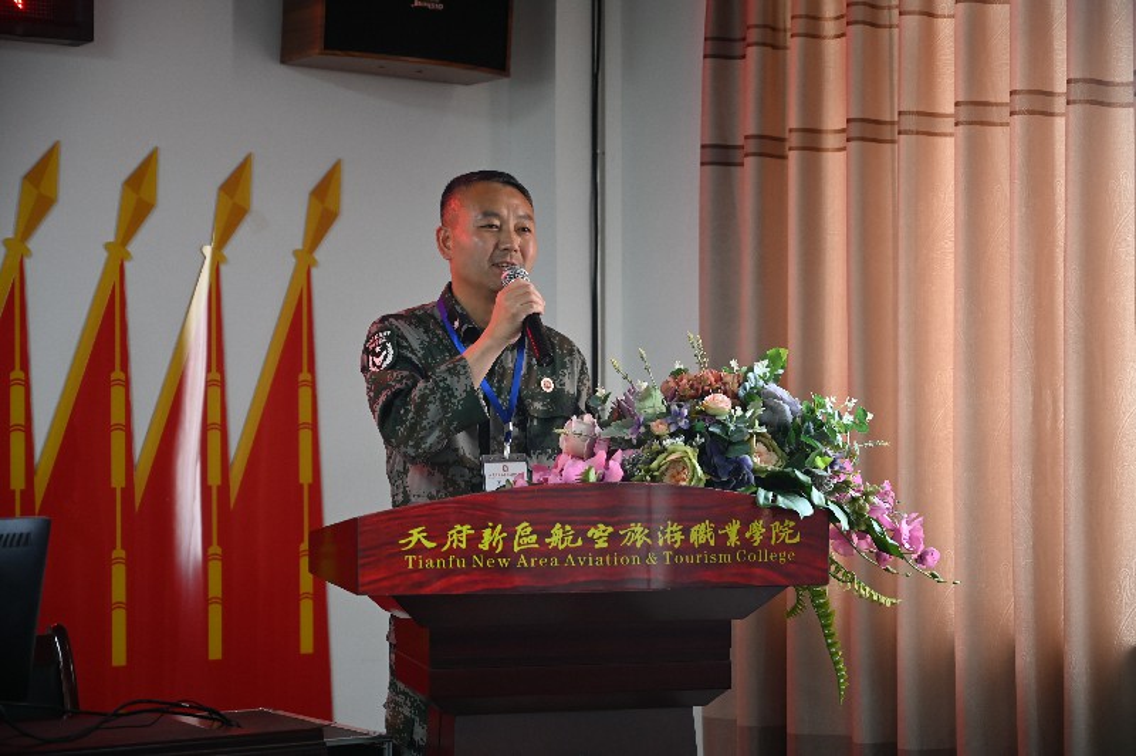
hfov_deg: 28.9
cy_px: 378
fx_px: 2207
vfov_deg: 19.4
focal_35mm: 70
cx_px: 568
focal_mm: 70
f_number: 4
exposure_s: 1/60
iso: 2000
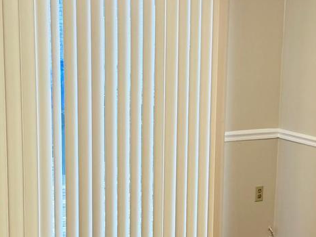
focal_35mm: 74
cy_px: 154
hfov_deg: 26.0
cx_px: 235
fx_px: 675
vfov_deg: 19.8
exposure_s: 1/120
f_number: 1.78
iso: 160
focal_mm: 6.76
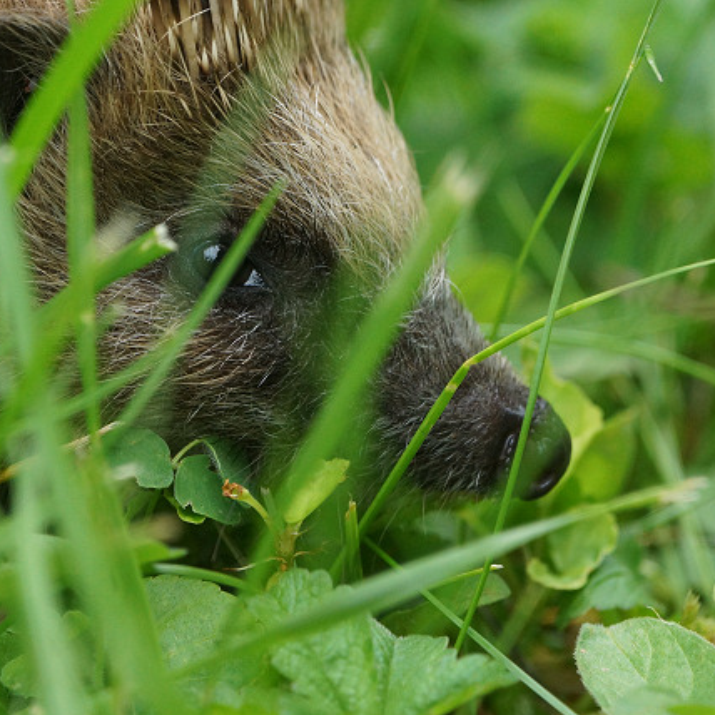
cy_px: 287
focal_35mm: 954
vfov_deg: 1.8
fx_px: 22294
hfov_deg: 1.8
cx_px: 216
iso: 800
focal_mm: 400
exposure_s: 1/250
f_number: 5.6
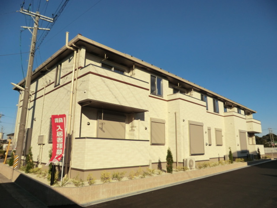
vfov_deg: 56.8
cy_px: 104
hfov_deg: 71.6
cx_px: 138
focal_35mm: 24
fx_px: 192
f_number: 7.5
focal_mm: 4.3
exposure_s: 1/400
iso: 80
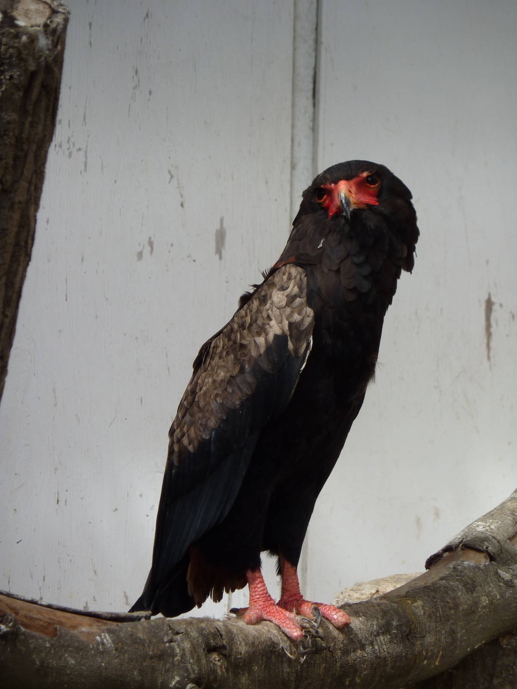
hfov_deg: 7.1
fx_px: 4182
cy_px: 344
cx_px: 258
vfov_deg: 9.4
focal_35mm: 210
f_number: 4.6
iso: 80
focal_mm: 34.4
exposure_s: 1/320
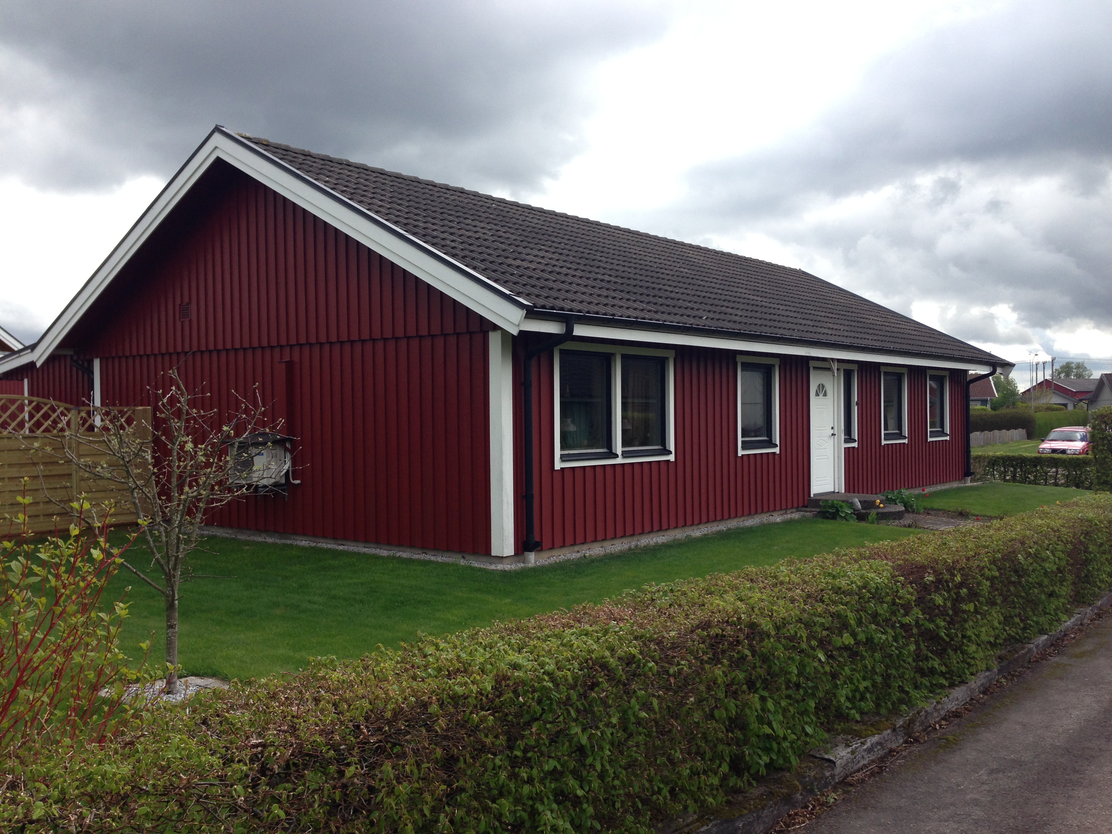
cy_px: 417
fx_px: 1060
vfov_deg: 42.9
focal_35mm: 33
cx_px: 556
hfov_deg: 55.4
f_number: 2.4
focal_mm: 4.13
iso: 50
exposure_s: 1/797
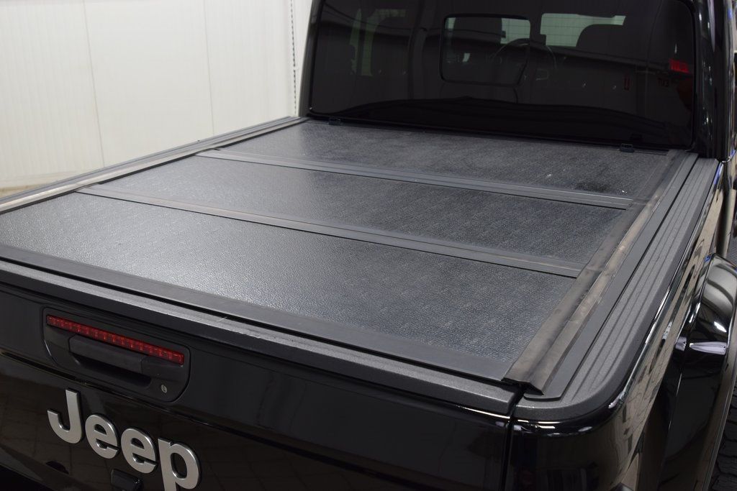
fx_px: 737
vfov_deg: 36.9
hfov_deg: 53.1
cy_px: 246
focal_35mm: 36
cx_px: 368
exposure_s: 1/15
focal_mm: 24
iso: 500
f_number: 6.3
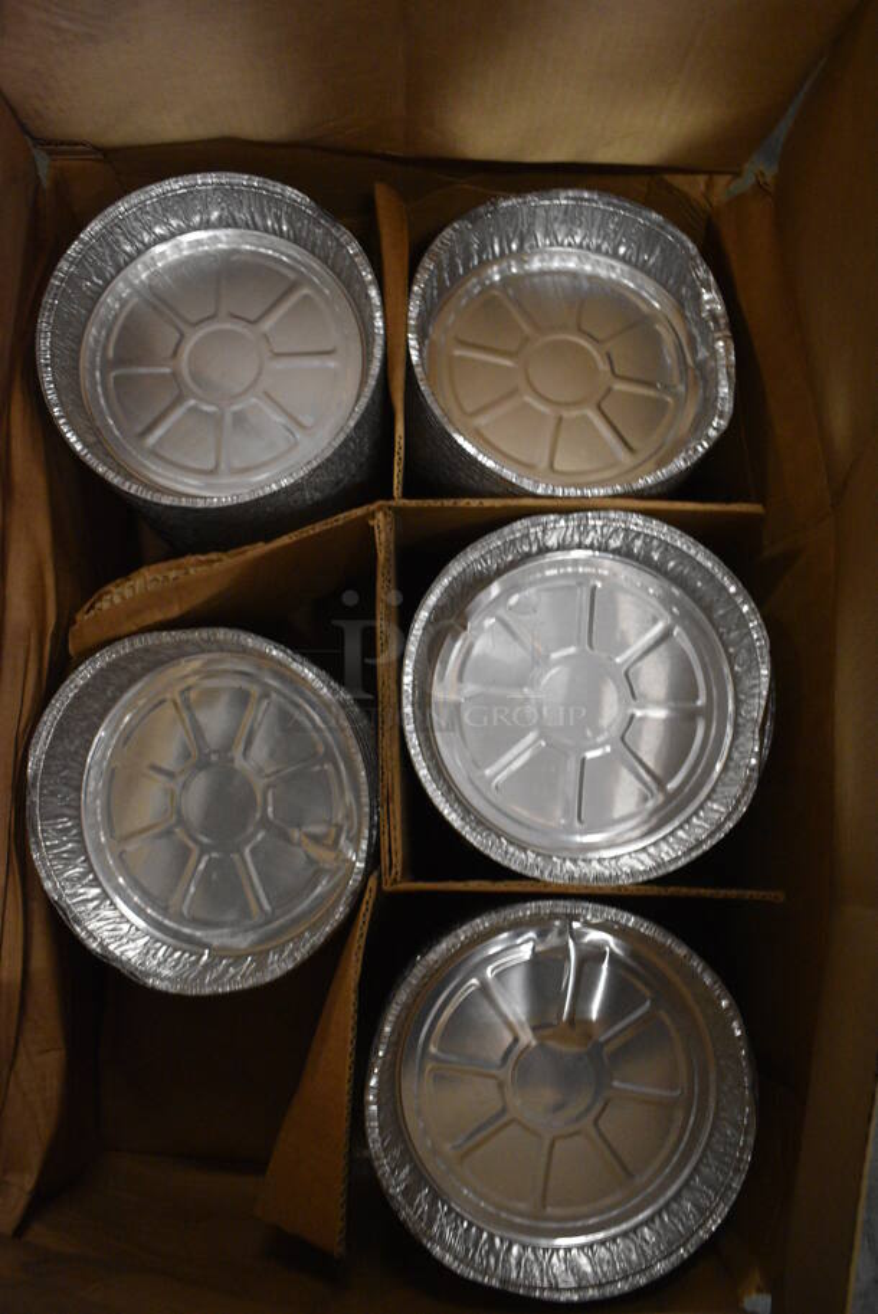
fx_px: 1151
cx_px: 439
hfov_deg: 41.8
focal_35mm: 32
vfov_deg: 59.5
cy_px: 657
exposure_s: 1/125
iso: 3200
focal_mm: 21
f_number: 3.8
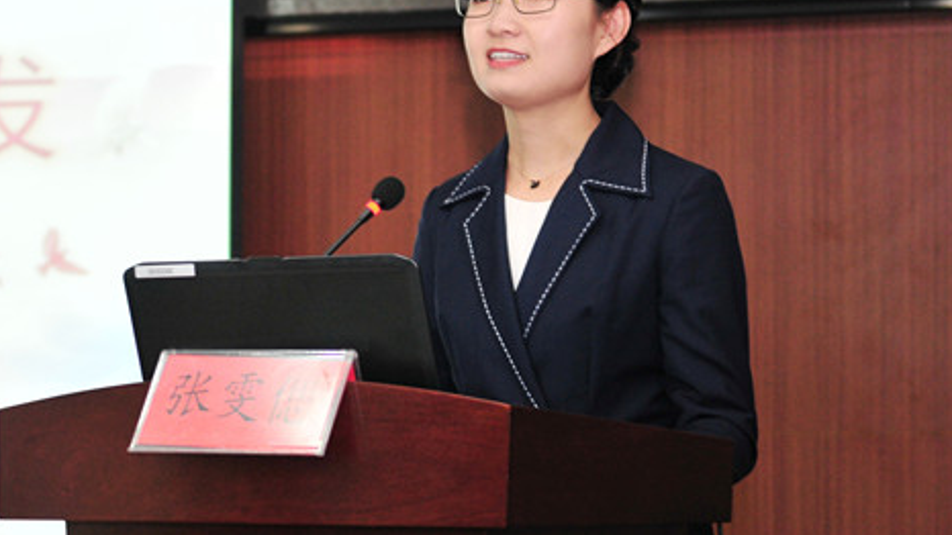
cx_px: 257
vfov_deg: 8.7
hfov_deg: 15.3
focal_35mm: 140
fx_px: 3534
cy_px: 271
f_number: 2.8
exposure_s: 1/40
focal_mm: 52
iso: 400
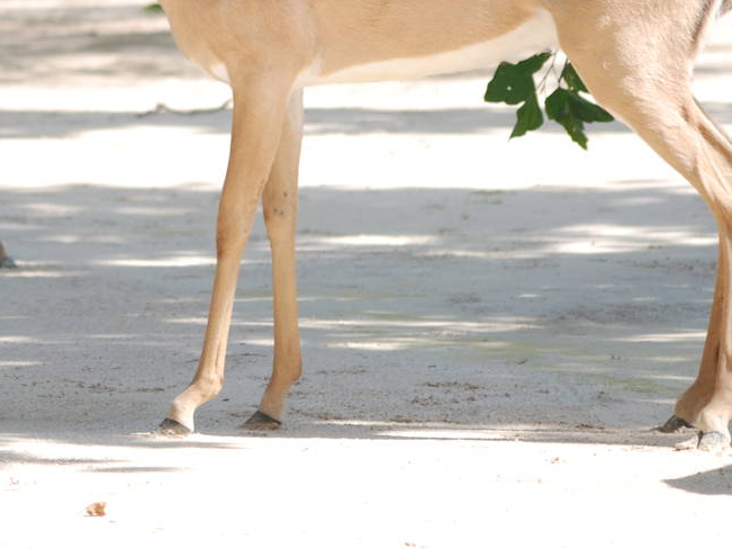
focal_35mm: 479
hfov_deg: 4.1
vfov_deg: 3.1
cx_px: 110
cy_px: -49
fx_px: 10131
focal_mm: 135
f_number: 5.6
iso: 200
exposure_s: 1/500
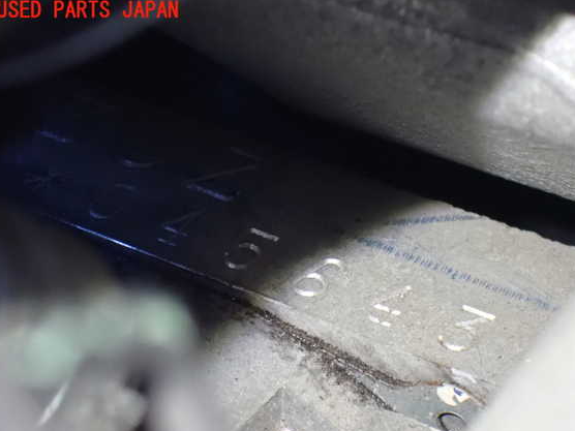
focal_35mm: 108
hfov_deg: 18.2
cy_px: 230
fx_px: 1794
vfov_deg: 13.7
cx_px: 301
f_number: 4.9
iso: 1600
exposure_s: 1/20
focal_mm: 18
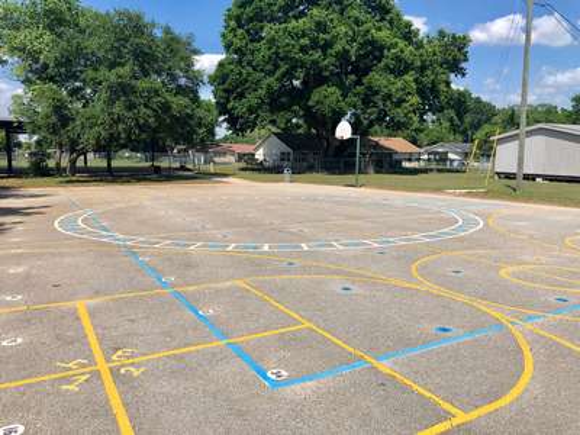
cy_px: 218
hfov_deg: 63.4
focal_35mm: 28
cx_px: 290
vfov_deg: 49.7
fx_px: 469
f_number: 1.8
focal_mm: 4
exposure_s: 1/3205
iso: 20
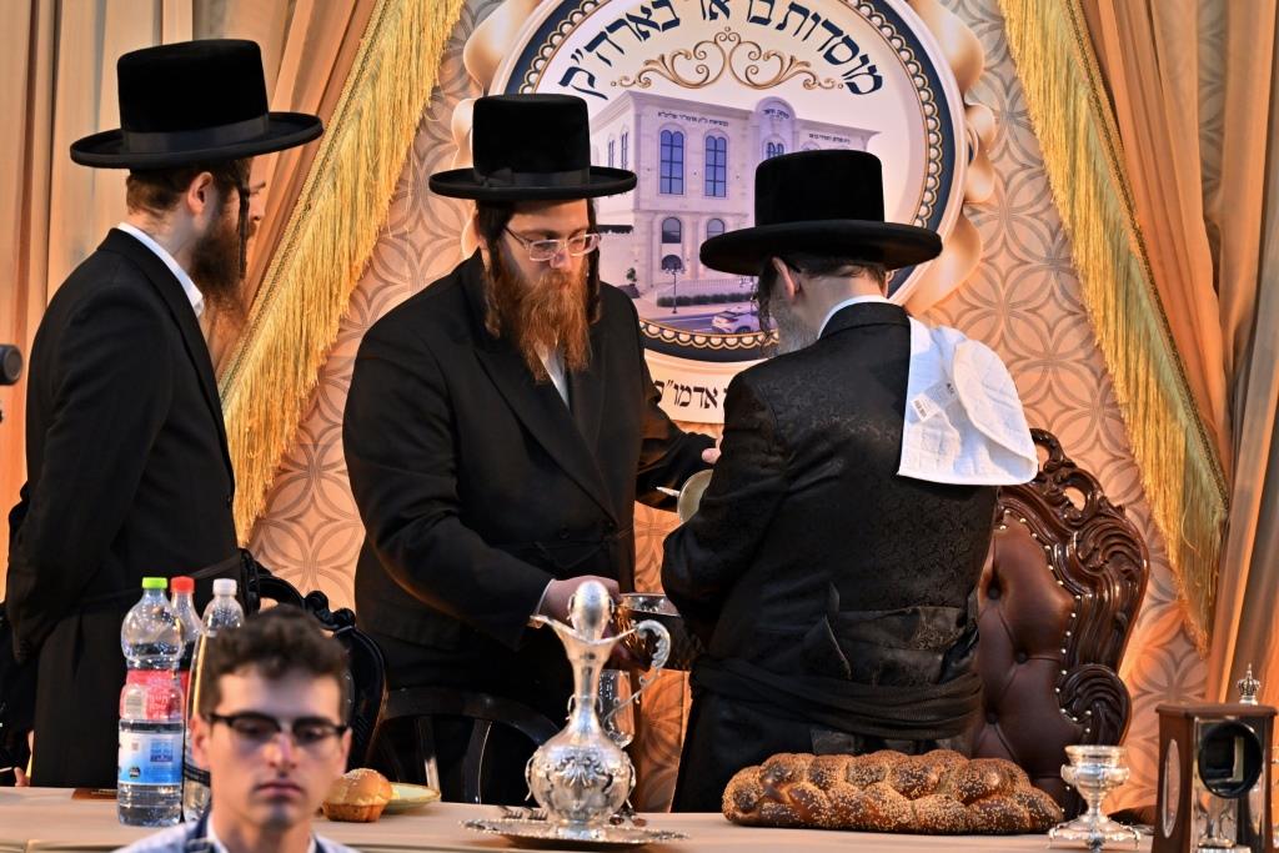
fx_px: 6395
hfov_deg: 11.4
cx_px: 640
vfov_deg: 7.6
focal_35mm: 180
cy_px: 426
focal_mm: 120
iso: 800
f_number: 4
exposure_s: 1/250
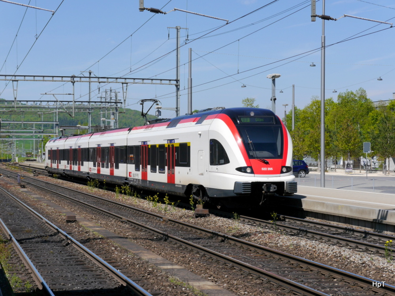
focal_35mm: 84
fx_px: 959
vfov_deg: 17.6
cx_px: 198
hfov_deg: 23.3
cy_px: 148
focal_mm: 42
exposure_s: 1/400
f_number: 9
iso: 160
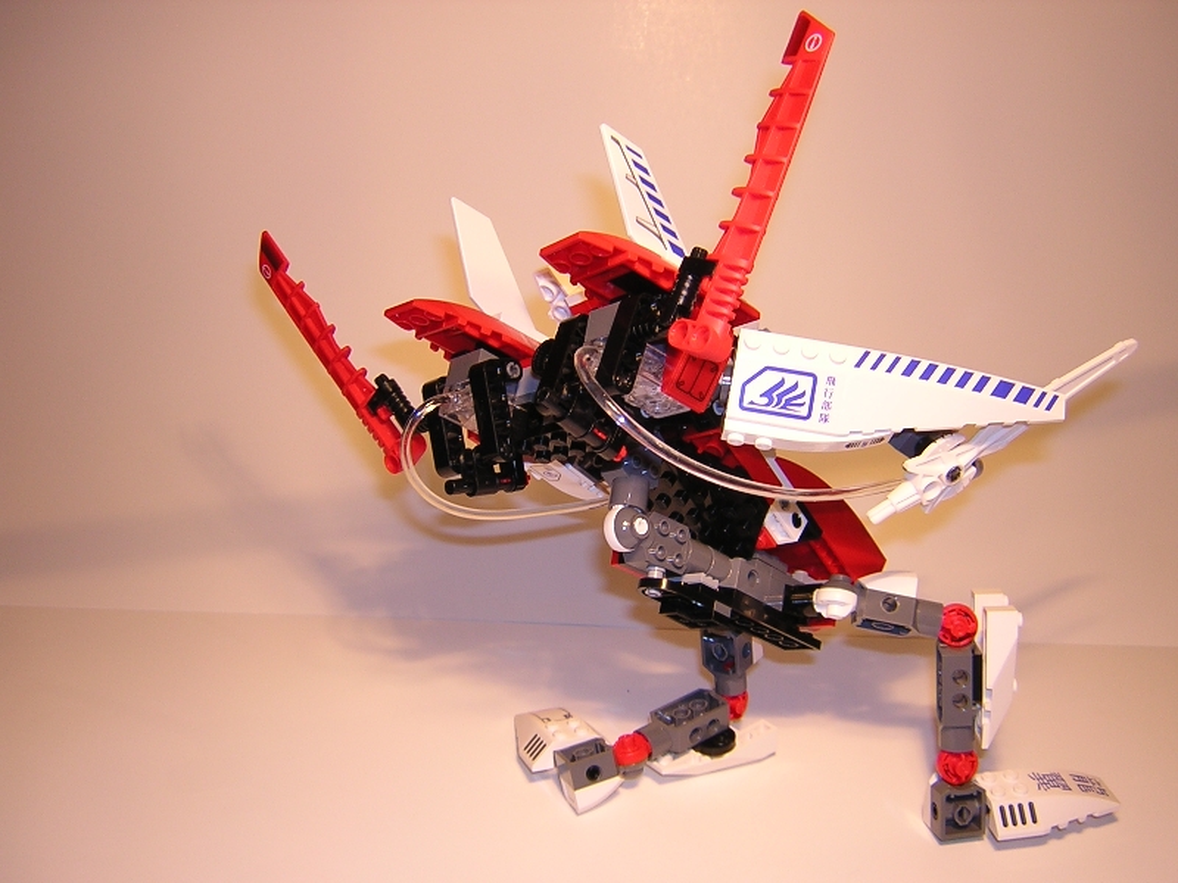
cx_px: 589
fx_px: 1225
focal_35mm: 36
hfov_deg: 51.4
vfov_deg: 39.7
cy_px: 442
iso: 100
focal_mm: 4.7
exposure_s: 1/30
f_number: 2.6
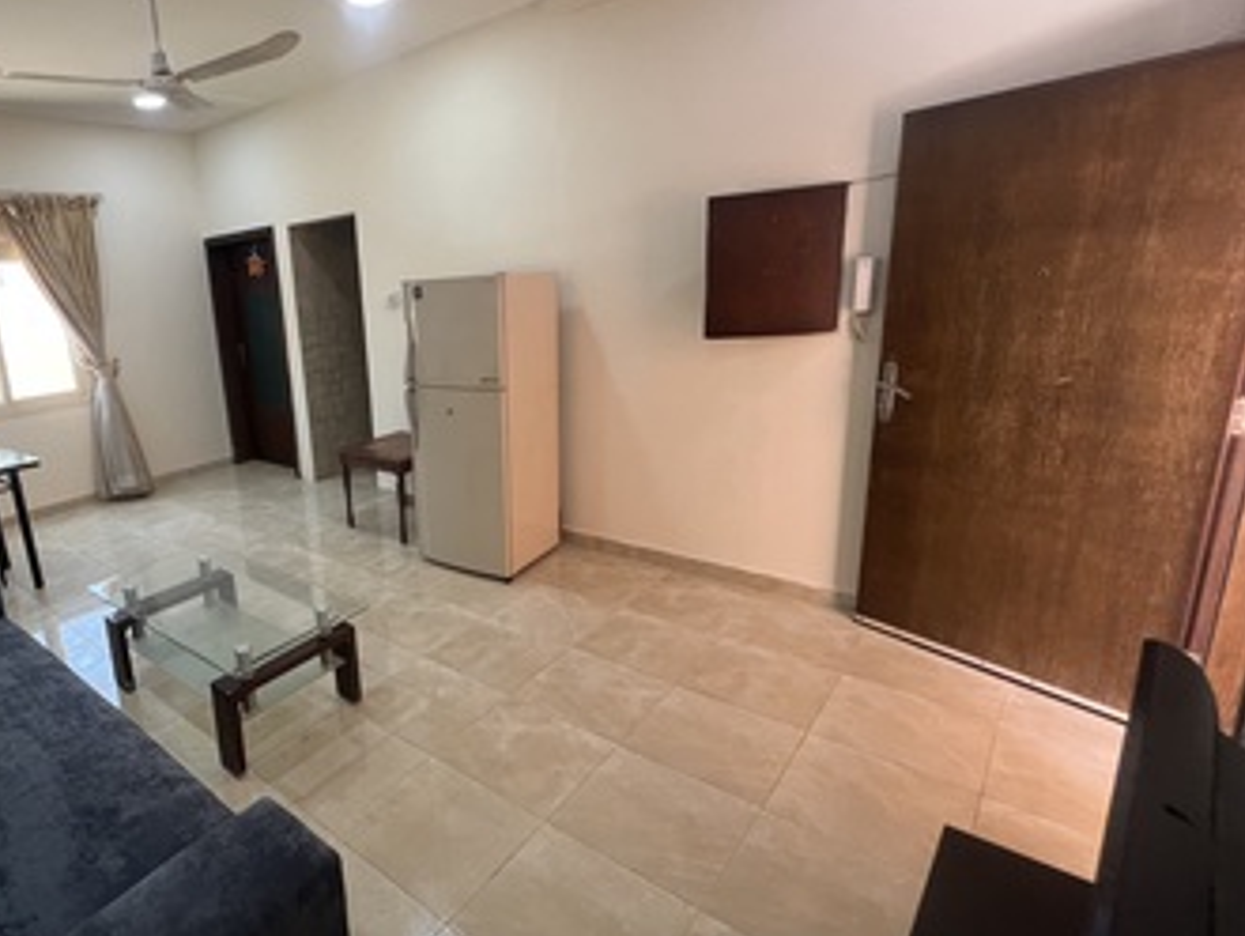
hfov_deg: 83.8
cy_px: 447
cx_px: 387
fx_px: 648
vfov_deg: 71.6
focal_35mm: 18
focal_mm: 1.57
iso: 160
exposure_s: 1/100
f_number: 1.8
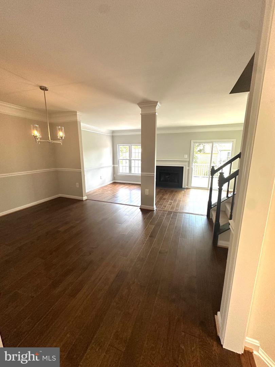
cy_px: 184
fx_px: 148
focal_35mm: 14
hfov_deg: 85.7
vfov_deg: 102.1
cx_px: 138
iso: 320
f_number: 2.2
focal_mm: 2.22
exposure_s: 1/120
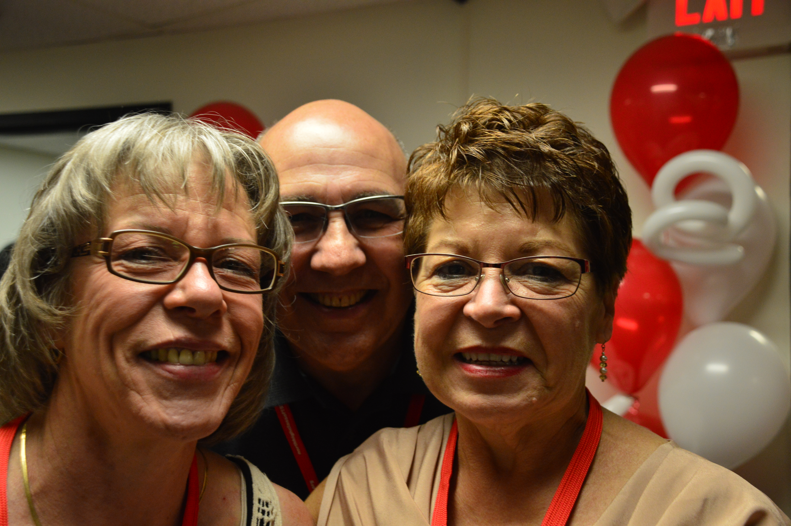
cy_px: 263
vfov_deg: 31.8
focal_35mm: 42
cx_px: 396
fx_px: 922
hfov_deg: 46.4
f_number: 4
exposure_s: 1/20
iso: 800
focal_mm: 28
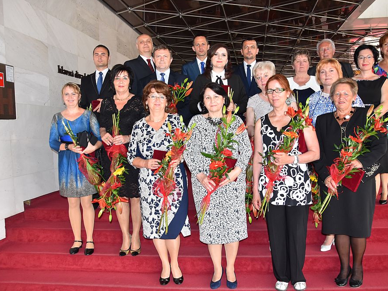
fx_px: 336
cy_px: 146
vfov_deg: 46.8
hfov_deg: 59.7
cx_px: 220
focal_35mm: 30
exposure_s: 1/80
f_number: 4.5
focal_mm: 18
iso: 800
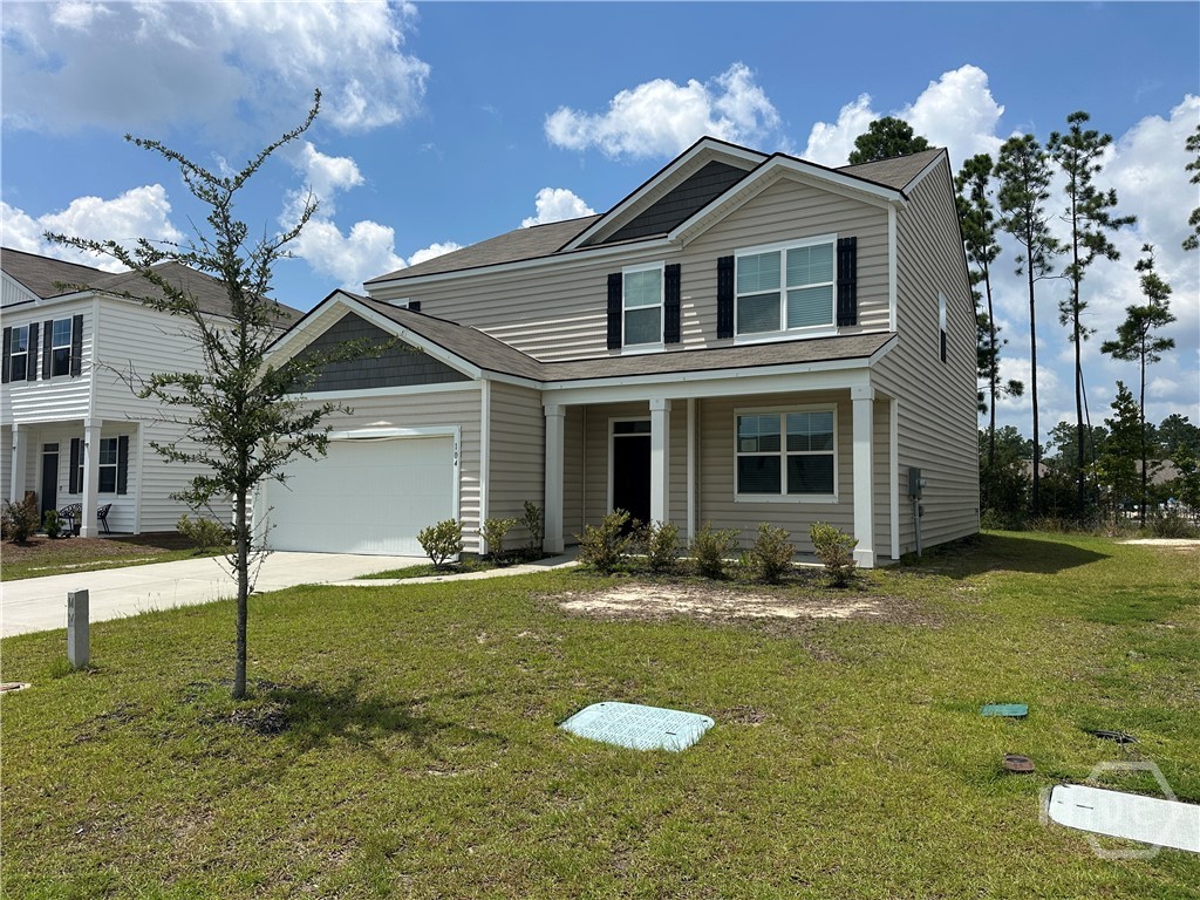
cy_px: 450
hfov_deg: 71.6
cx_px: 600
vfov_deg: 56.8
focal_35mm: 24
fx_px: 832
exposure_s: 1/7576
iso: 80
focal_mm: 6.86
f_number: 1.78
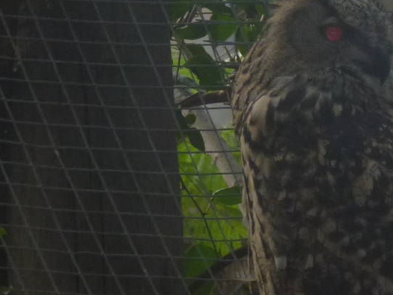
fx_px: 6054
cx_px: 417
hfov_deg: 3.7
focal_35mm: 533
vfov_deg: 2.8
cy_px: 112
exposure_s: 1/60
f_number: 5.4
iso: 200
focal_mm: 32.6
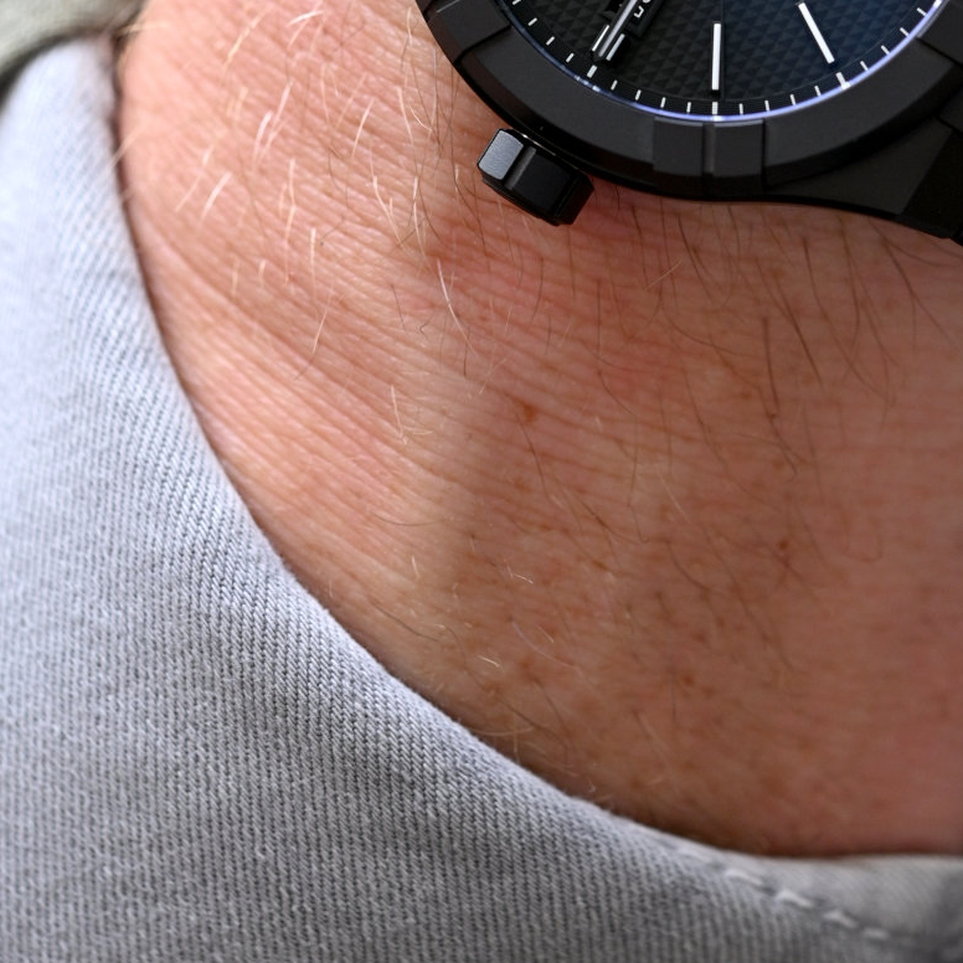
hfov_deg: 12.6
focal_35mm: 138
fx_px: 4343
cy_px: -60
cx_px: 697
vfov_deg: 12.5
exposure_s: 1/160
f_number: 6.3
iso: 400
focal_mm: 60
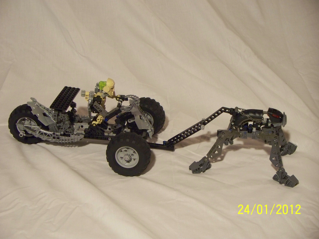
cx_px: 160
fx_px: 562
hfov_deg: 31.7
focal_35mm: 61
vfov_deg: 24.0
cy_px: 120
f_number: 3.1
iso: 400
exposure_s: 1/15
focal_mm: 12.89
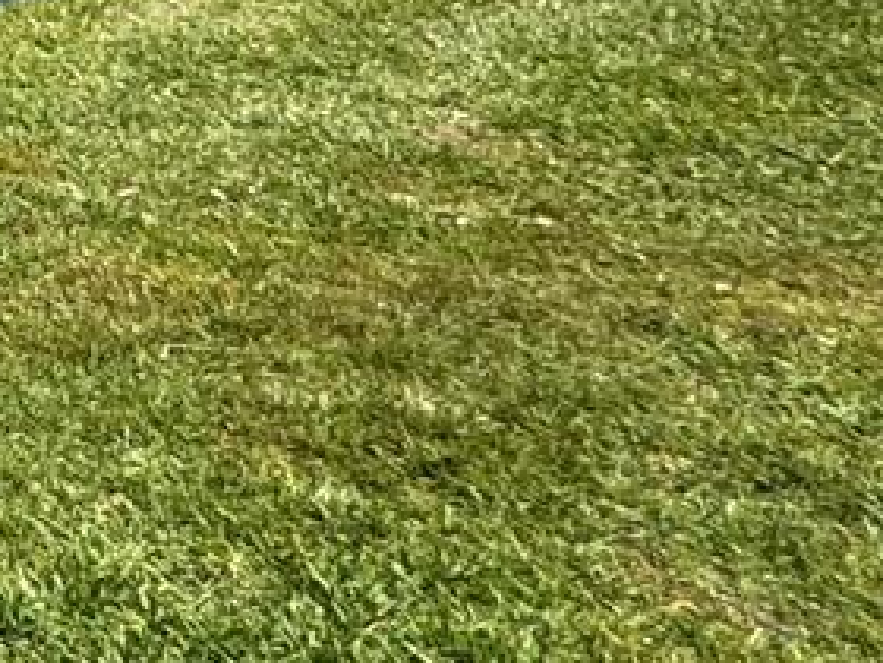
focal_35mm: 80
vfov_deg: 15.9
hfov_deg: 13.6
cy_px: -505
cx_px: -1429
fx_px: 2041
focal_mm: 2.22
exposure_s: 1/1346
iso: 50
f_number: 2.2
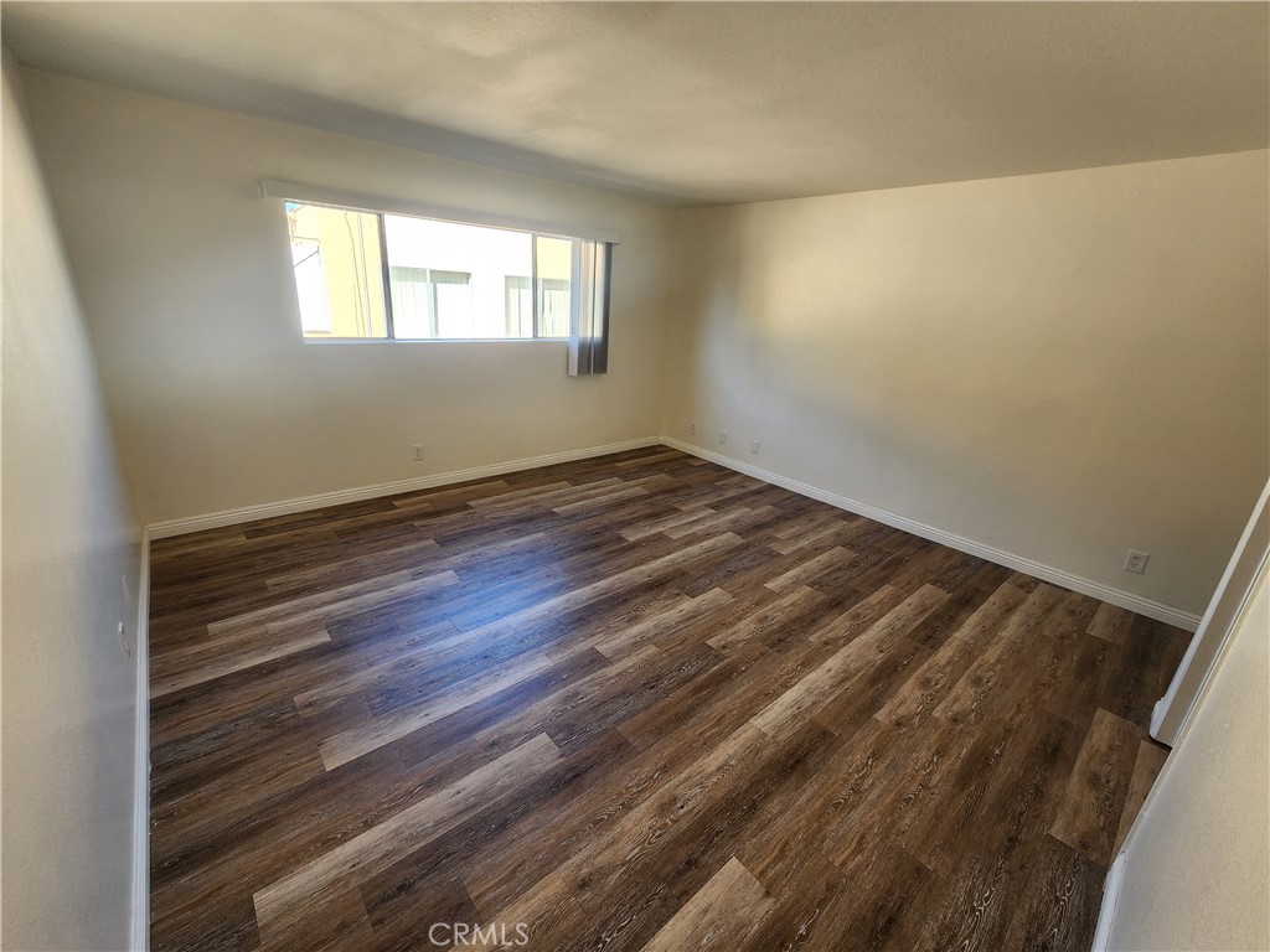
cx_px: 635
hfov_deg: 106.2
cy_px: 476
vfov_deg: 89.9
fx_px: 477
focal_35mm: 13
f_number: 2.2
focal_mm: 2.2
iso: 100
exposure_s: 1/120
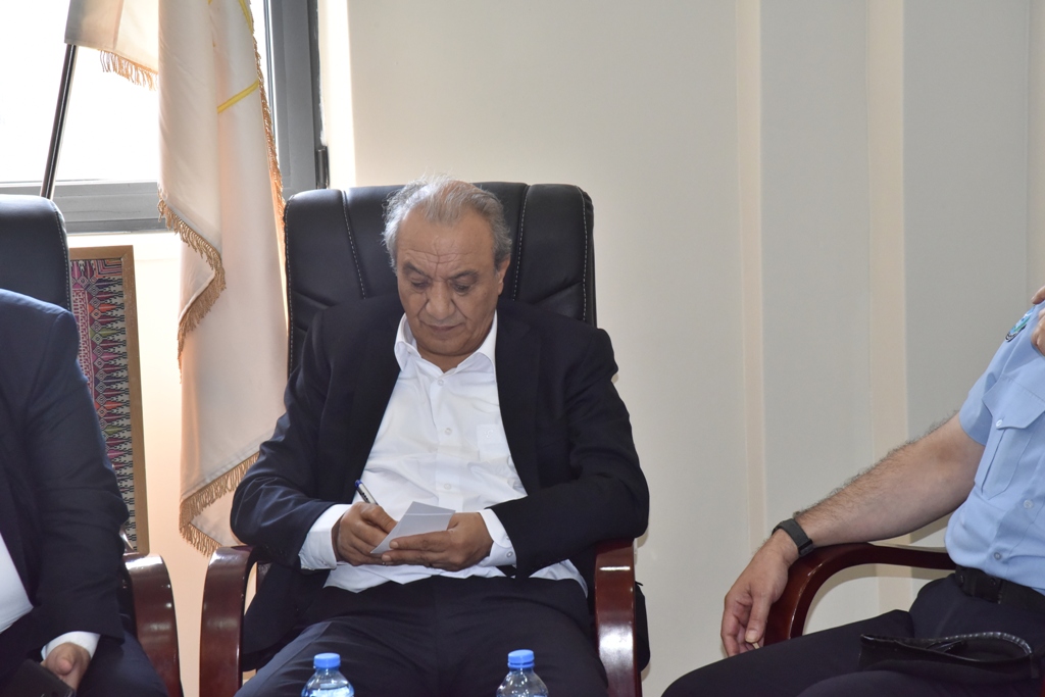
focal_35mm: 120
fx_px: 3484
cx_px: 522
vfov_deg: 11.4
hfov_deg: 17.1
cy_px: 348
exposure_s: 1/250
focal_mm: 120
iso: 3200
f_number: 11
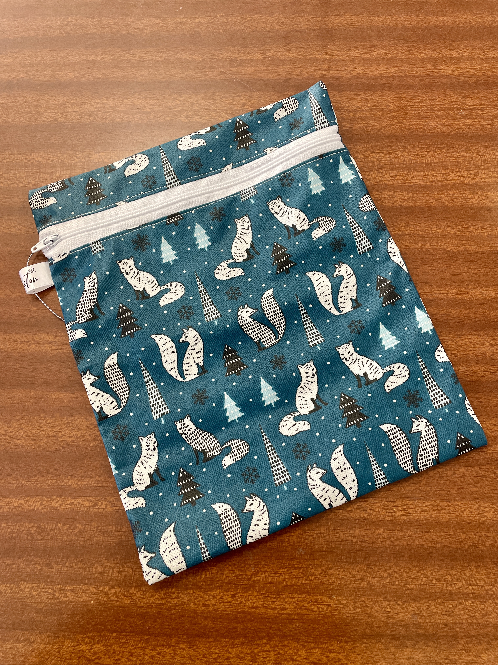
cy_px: 332
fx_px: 499
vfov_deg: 67.3
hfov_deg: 53.1
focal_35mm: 26
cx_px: 249
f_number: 1.6
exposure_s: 1/100
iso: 125
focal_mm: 4.2
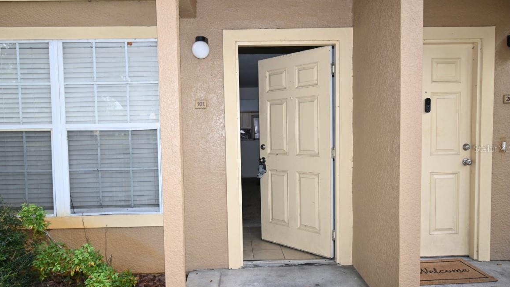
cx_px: 250
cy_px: 148
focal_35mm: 25
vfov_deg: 46.7
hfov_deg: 75.1
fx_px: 332
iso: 200
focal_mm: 15
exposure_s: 1/100
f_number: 5
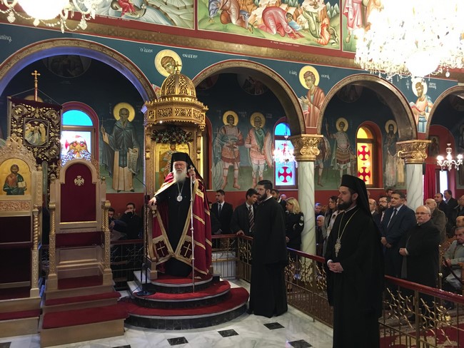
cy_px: 174
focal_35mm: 29
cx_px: 232
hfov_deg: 61.6
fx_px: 389
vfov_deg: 48.3
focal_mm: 4.15
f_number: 2.2
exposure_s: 1/33
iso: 200
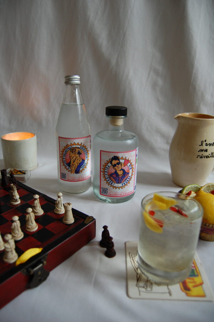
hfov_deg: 47.9
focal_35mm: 27
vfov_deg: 67.4
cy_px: 161
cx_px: 107
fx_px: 241
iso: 400
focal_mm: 18
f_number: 3.5
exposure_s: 1/50
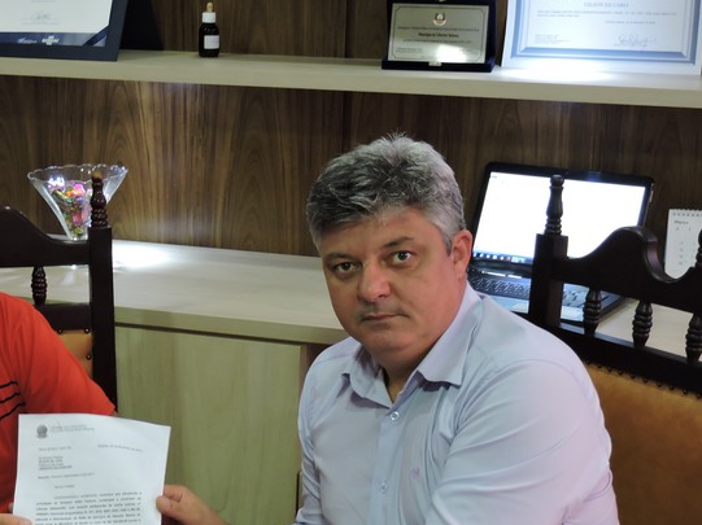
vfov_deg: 19.8
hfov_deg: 26.1
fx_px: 1500
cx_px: 188
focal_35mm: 74
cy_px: 371
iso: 450
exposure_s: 1/13
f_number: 3.6
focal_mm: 8.9
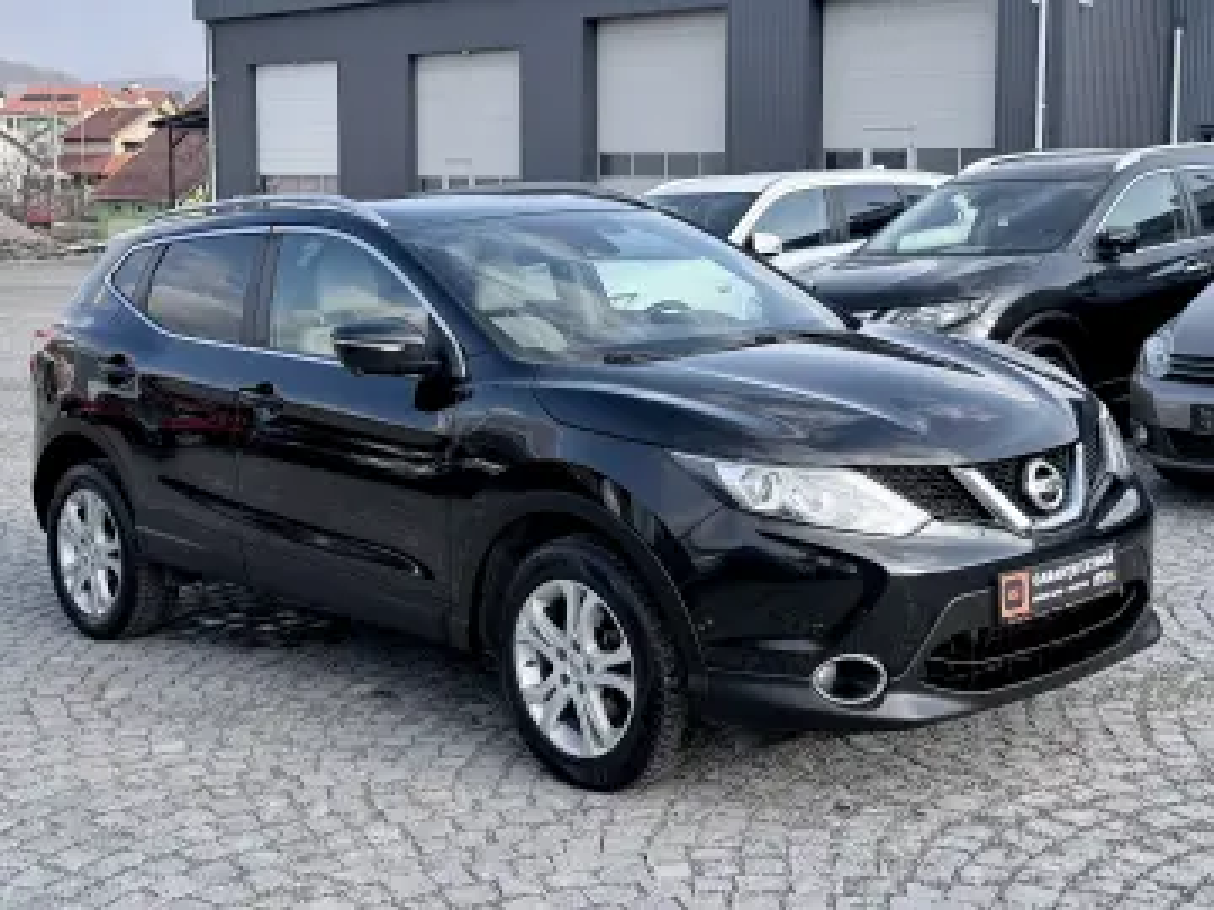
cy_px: 455
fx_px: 842
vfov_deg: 56.8
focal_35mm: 24
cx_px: 607
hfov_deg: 71.6
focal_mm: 6.76
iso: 100
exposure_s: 1/2000
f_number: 1.78
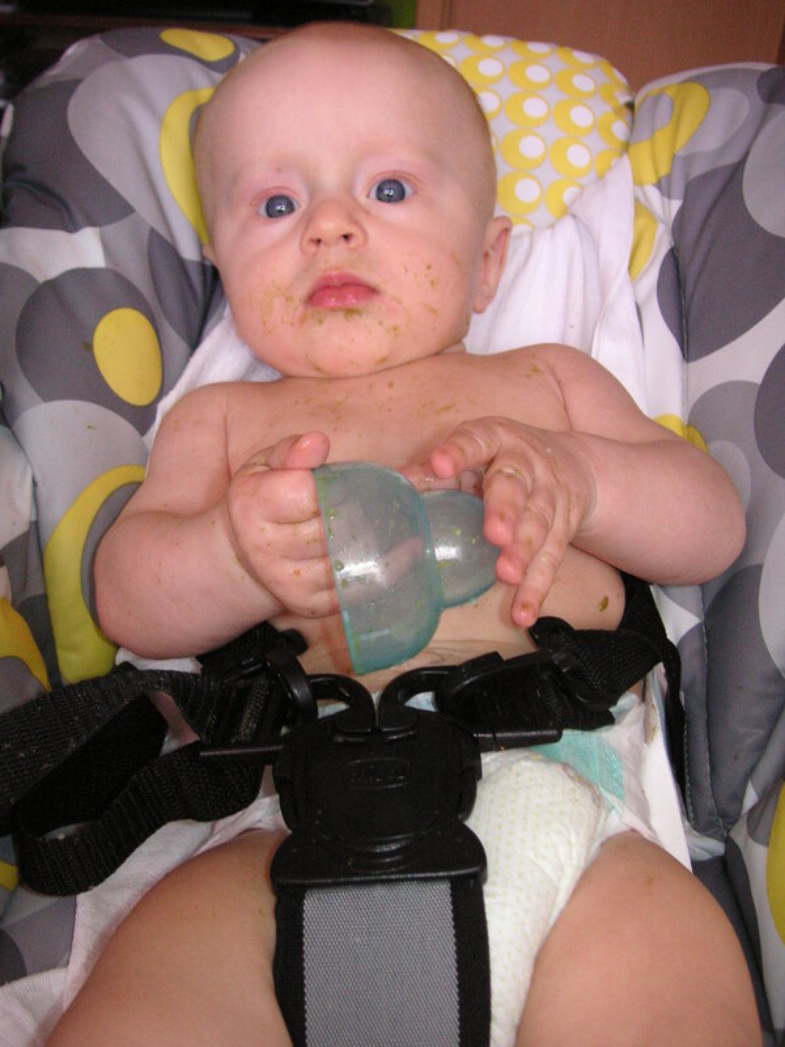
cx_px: 392
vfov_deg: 50.1
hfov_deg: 38.7
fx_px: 1119
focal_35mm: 37
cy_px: 524
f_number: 2.8
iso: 160
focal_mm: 6.1
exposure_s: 1/45
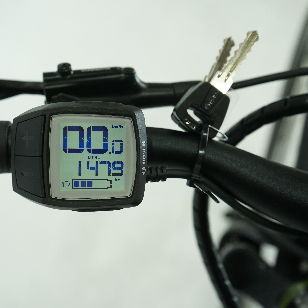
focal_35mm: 58
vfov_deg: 29.6
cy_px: 154
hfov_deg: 29.3
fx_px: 584
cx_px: 94
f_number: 5.6
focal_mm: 45
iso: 1600
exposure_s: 1/200
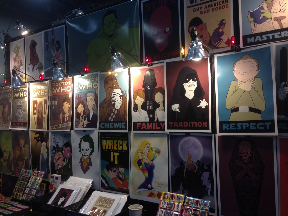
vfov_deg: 42.9
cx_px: 144
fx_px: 275
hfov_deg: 55.4
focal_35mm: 33
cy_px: 108
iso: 50
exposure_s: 1/60
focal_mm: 4.12
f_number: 2.4
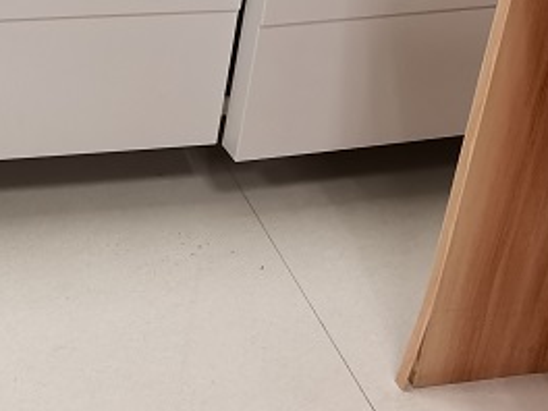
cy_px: -204
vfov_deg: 15.6
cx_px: -2
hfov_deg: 21.7
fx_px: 1377
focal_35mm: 87
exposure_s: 1/33.3
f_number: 1.9
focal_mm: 4.94
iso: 320
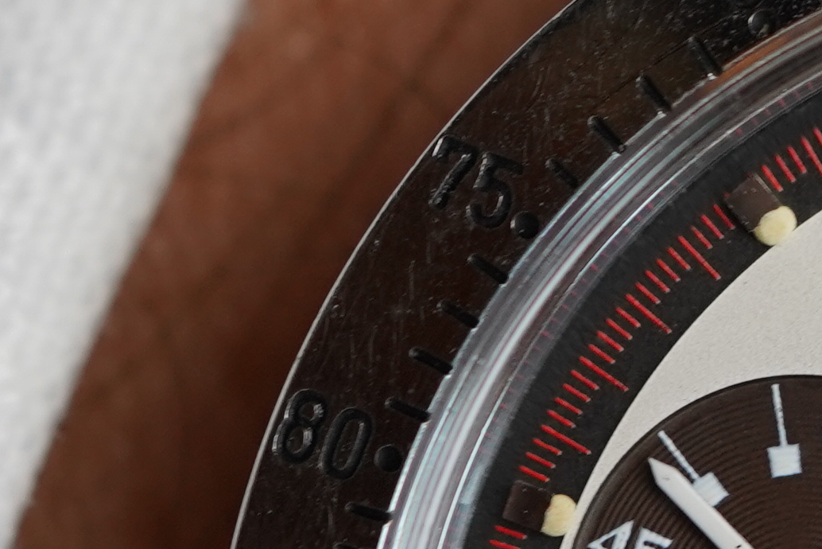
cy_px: 871
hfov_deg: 3.0
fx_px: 15804
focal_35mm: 692
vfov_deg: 2.0
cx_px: 975
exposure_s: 1/100
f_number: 4
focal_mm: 90
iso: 400
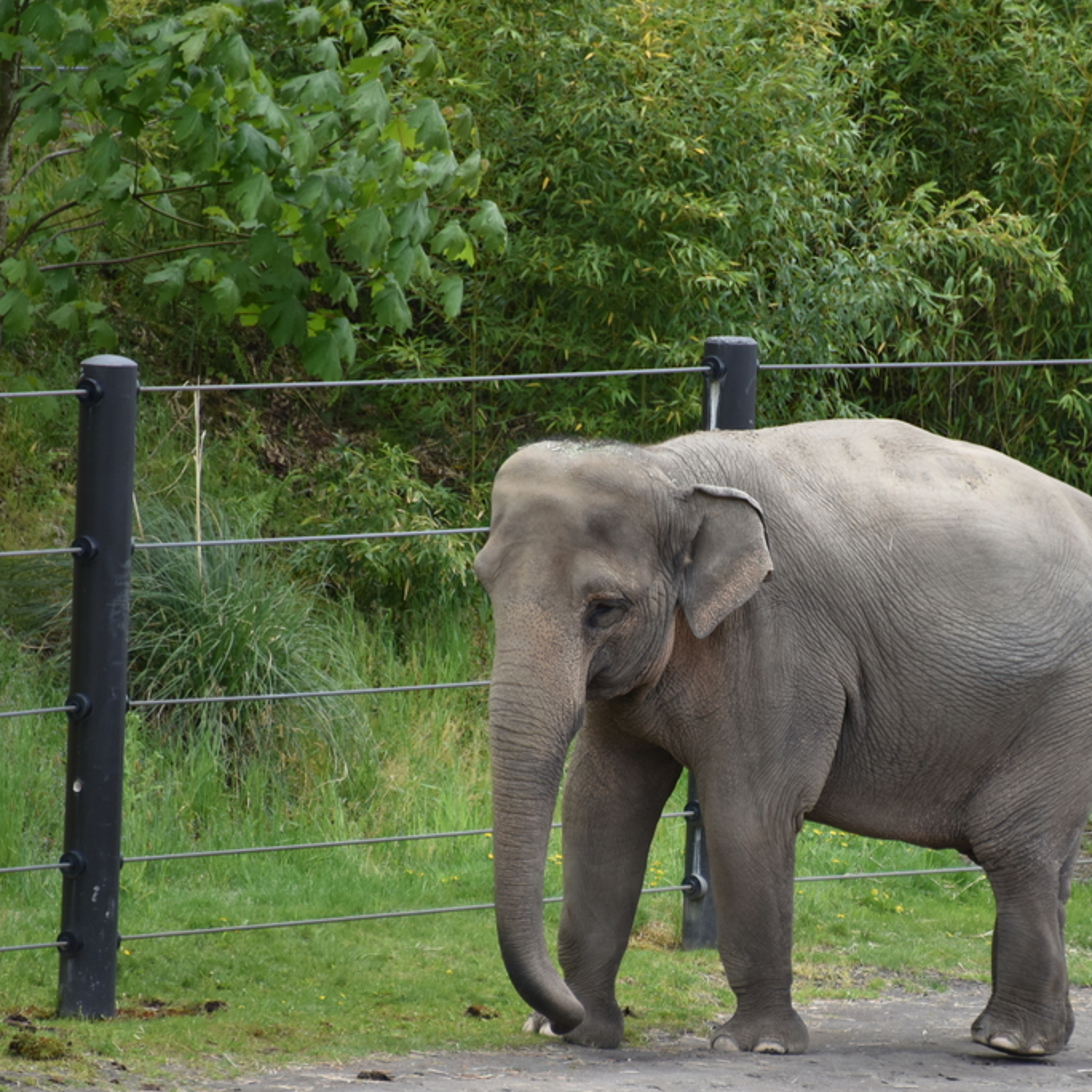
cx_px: 691
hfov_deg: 3.7
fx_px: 17024
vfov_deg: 3.7
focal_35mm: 477
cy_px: 655
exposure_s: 1/640
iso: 500
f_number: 5.6
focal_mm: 300
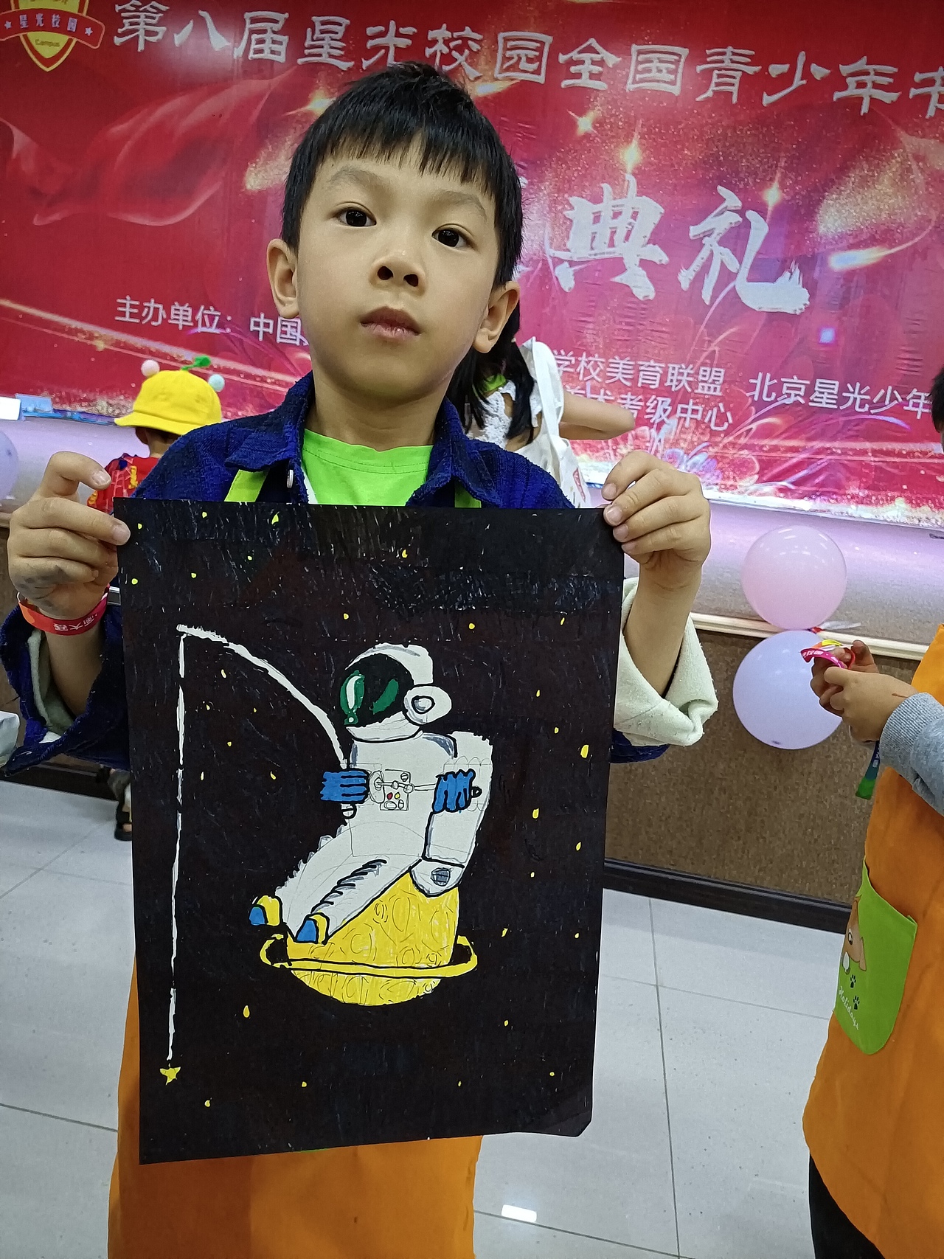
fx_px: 945
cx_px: 472
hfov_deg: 53.1
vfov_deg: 67.3
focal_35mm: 26
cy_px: 630
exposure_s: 1/100
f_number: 1.8
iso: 1623
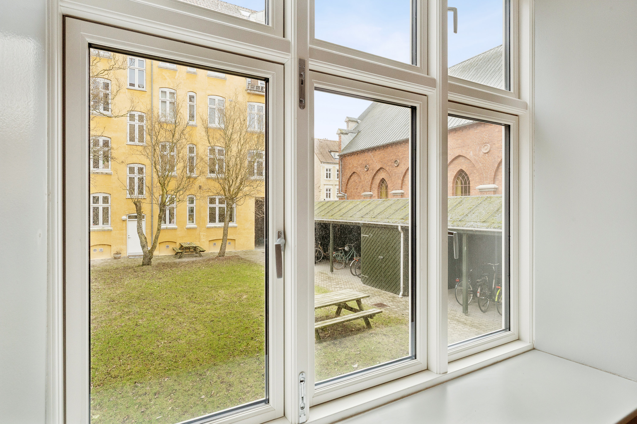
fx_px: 336
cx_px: 318
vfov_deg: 64.6
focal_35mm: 19
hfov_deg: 86.9
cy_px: 212
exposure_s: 1/160
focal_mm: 19
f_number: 11
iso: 800
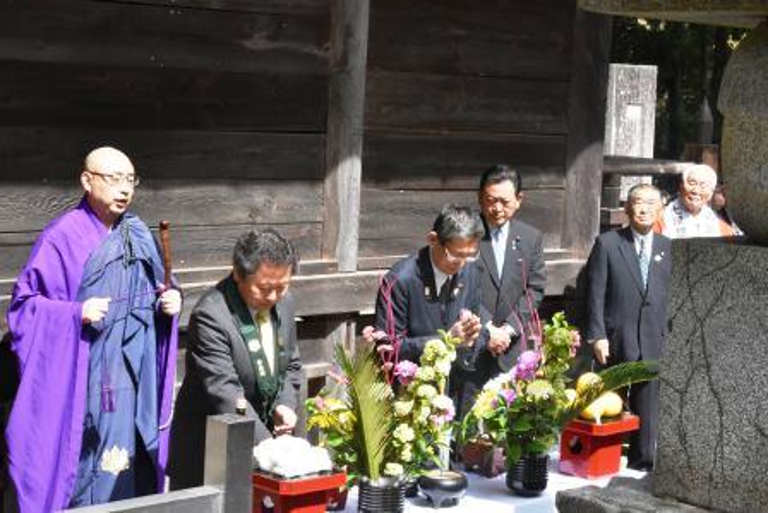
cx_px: 384
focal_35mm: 72
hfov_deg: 28.1
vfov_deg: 18.9
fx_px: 1536
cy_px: 256
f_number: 20
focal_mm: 48
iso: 2000
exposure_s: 1/250
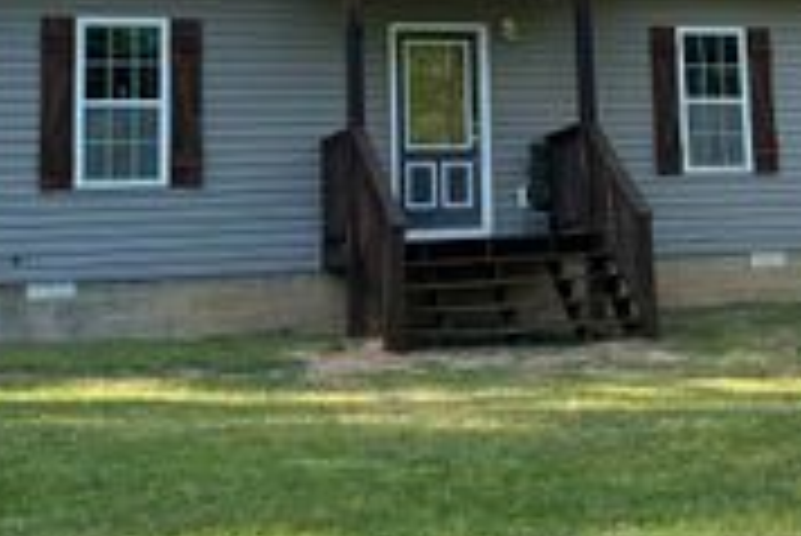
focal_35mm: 76
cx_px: 626
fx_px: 1692
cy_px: -29
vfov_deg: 17.5
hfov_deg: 26.2
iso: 50
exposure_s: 1/1724
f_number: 1.5
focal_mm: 5.7
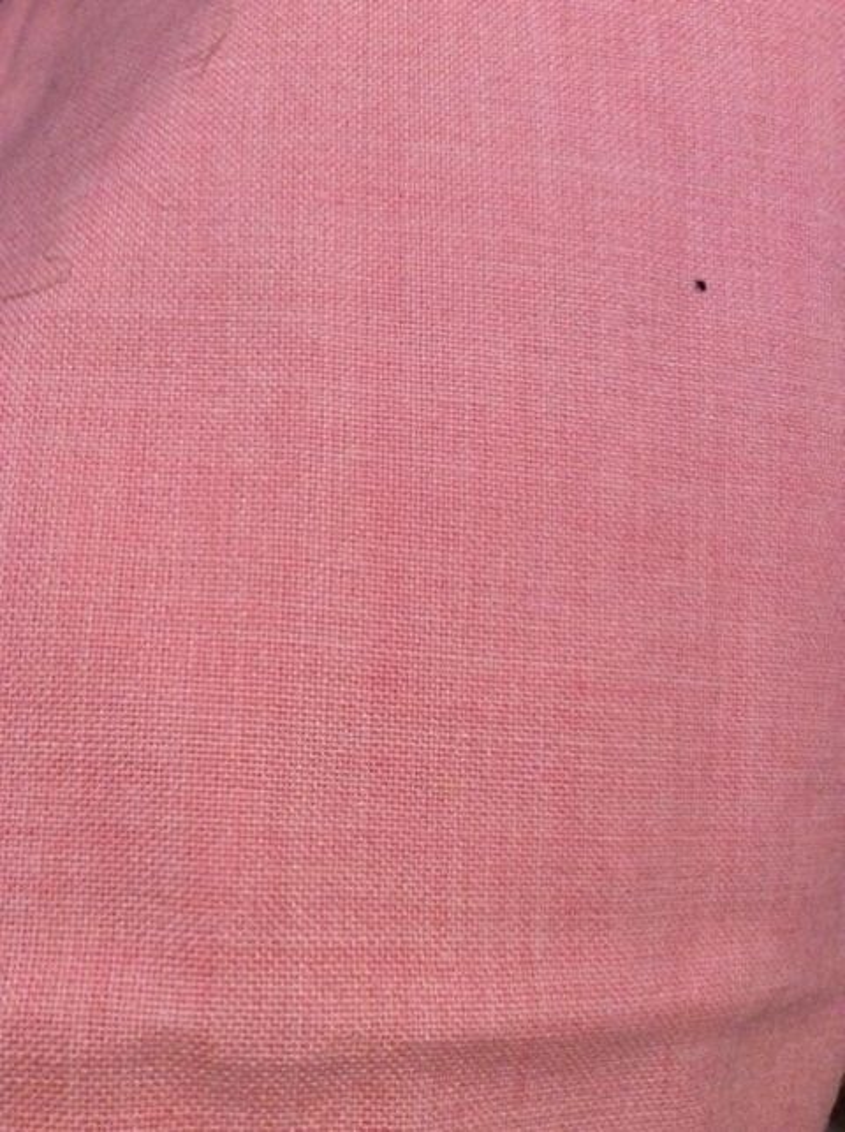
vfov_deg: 56.9
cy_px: 566
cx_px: 422
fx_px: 1045
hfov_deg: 44.0
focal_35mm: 32
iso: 100
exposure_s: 1/25
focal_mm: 3.3
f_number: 2.4
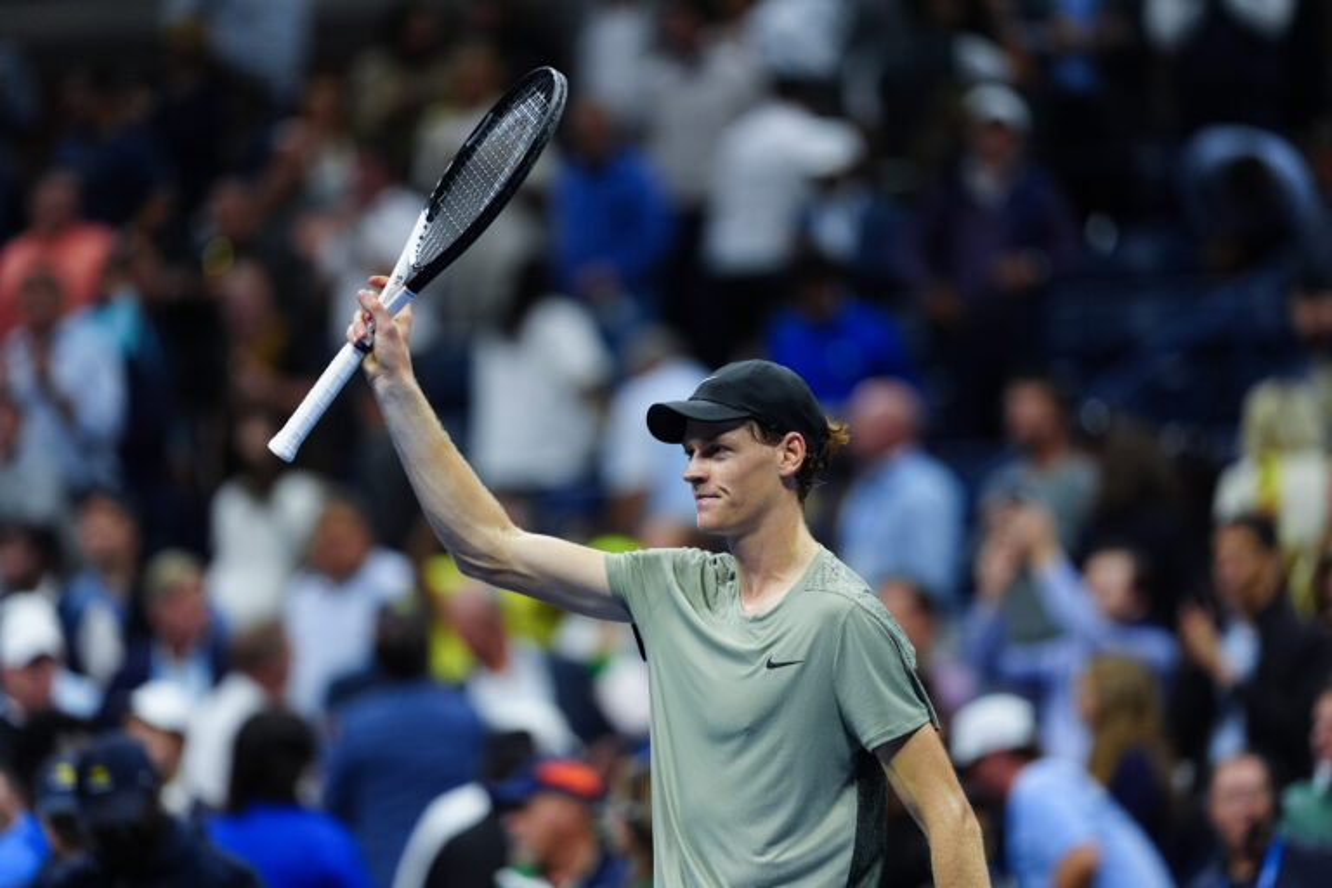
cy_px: 444
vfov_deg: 4.6
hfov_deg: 6.9
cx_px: 666
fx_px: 11099
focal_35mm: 300
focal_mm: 300
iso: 2000
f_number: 2.8
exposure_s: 1/1019
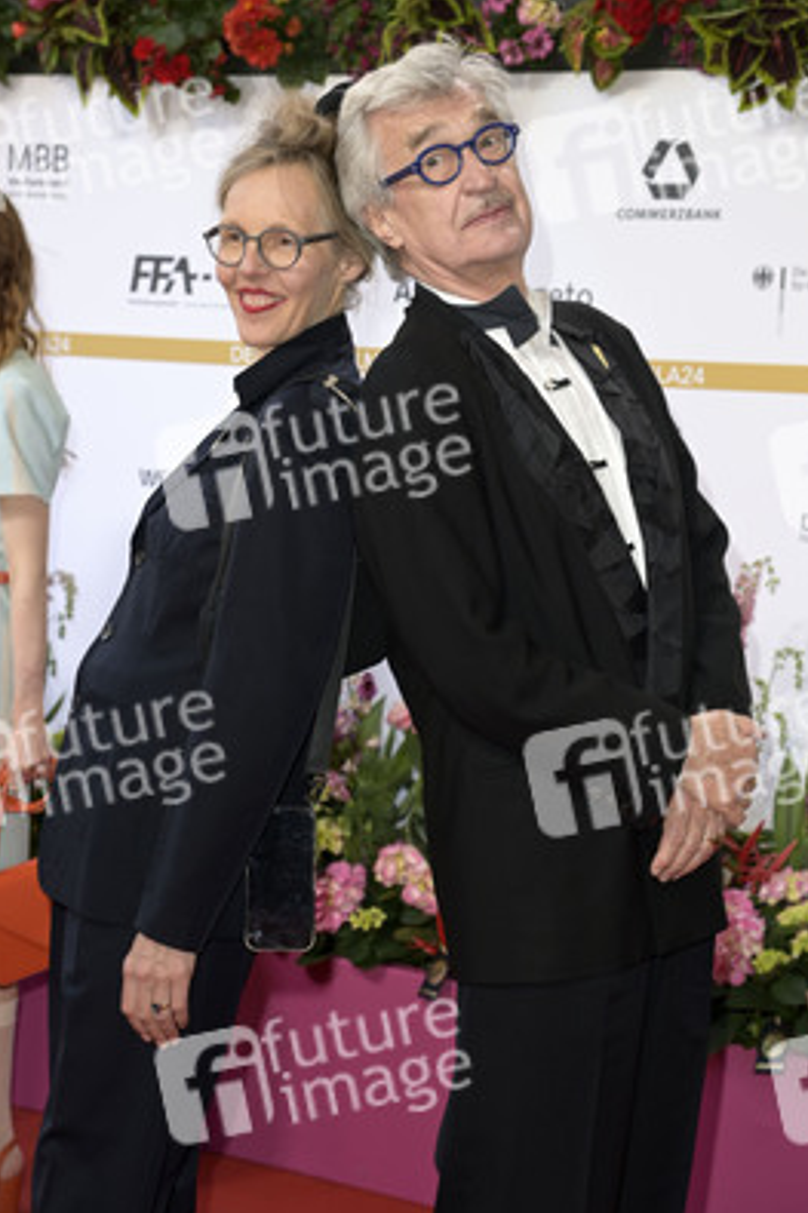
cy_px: 611
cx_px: 402
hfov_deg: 17.3
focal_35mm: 79
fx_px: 2662
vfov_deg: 25.7
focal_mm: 78
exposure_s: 1/250
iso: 640
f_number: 5
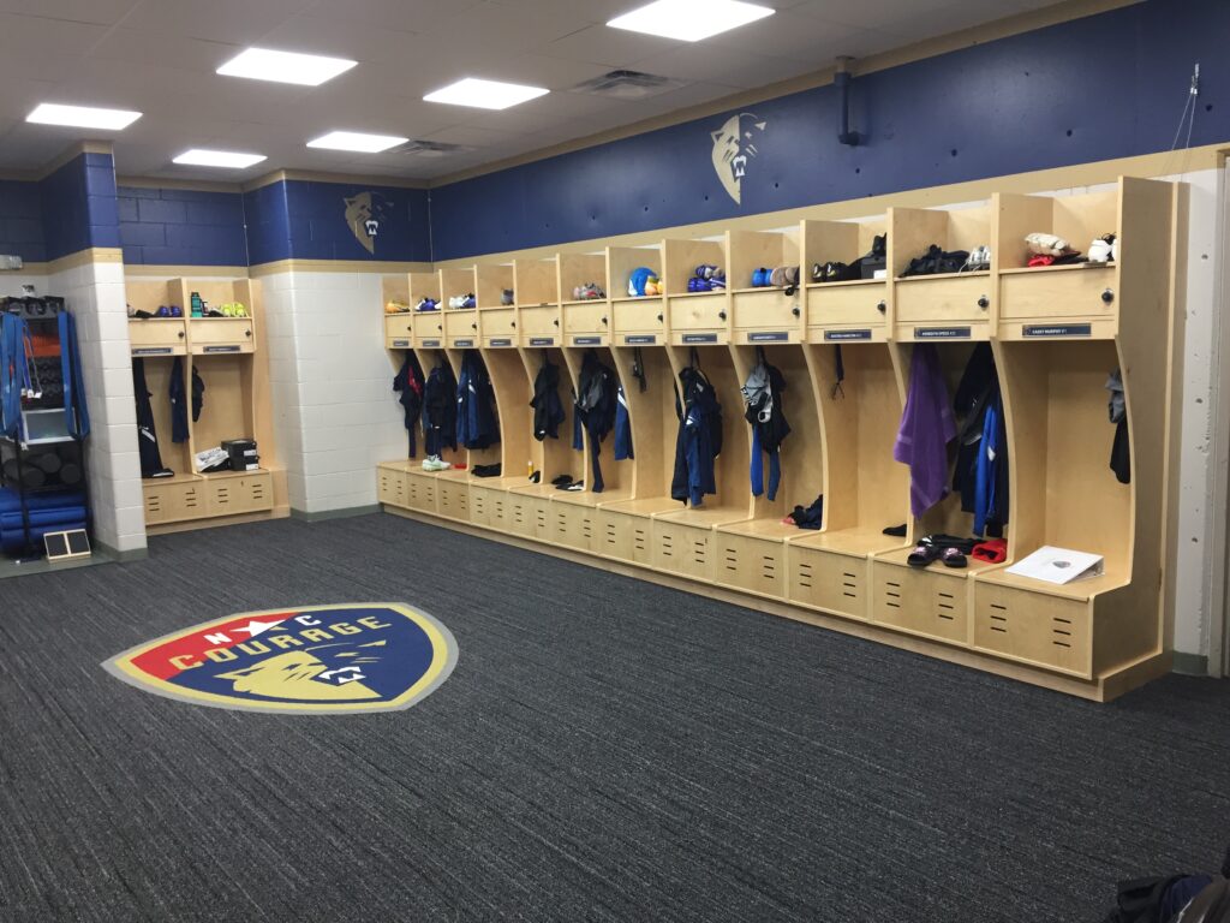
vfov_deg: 48.2
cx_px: 615
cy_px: 462
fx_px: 1030
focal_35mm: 29
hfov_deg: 61.7
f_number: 2.2
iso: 80
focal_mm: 4.15
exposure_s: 1/30
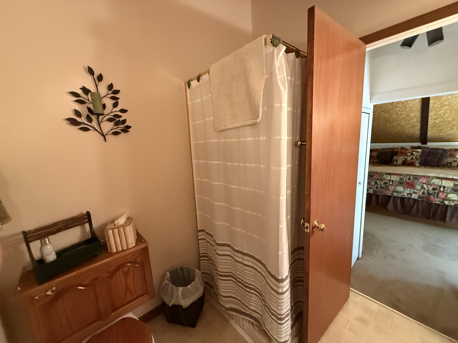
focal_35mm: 14
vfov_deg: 85.7
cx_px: 229
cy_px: 172
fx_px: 185
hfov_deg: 102.1
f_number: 2.2
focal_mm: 2.22
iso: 800
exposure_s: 1/60
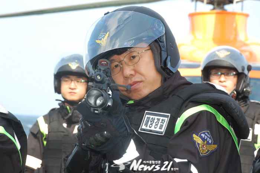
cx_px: 130
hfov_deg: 19.5
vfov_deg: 13.0
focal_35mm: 105
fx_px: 757
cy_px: 86
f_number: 8
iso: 400
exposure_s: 1/250
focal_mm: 70
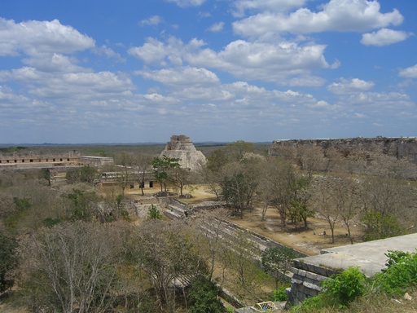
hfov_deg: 49.0
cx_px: 208
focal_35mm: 38
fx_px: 458
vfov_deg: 37.7
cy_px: 156
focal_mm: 7.9
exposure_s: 1/320
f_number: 8
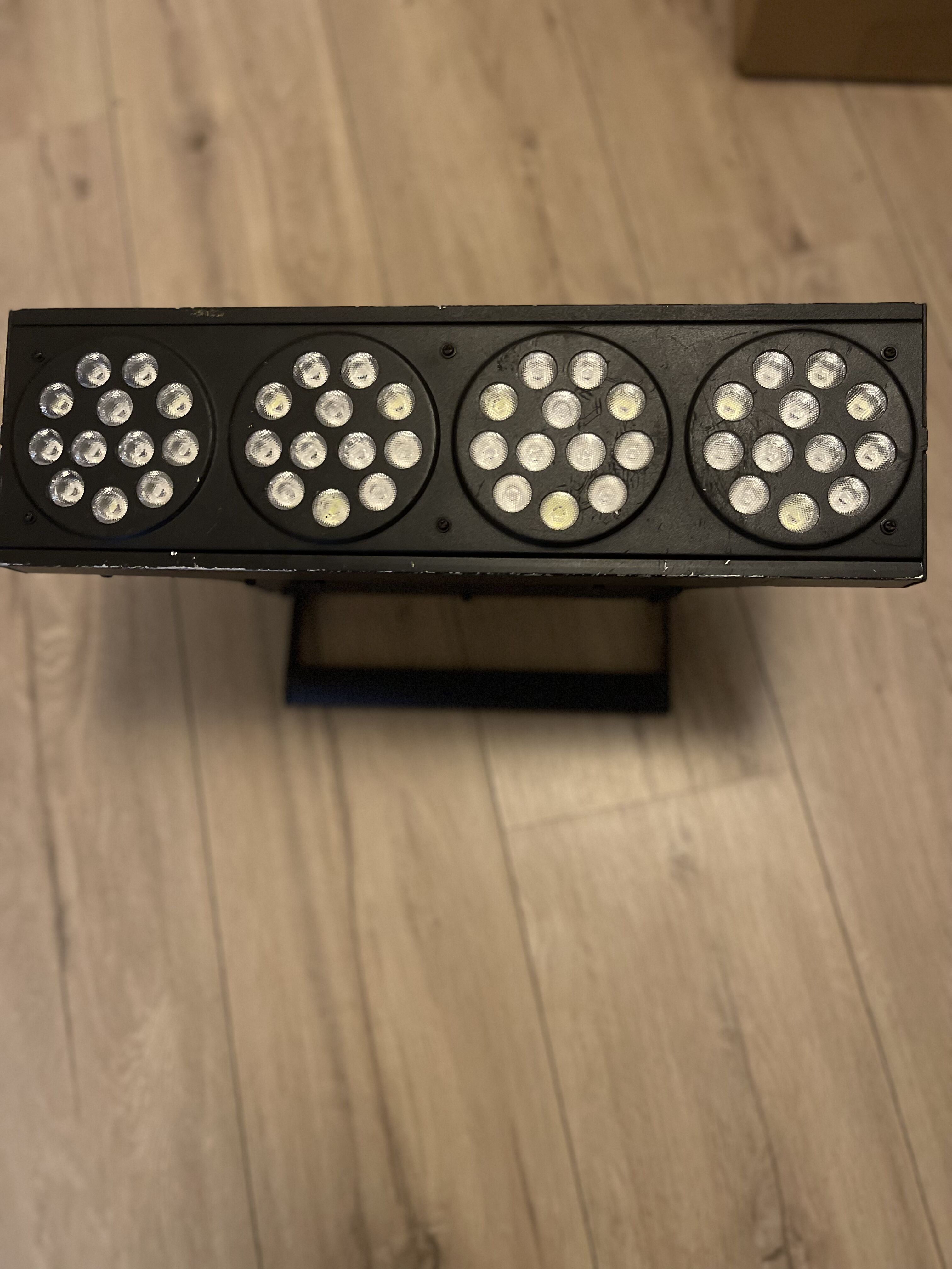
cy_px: 634
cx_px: 476
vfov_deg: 67.3
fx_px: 953
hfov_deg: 53.1
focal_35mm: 26
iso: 800
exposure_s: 1/30
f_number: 1.6
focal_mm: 5.1
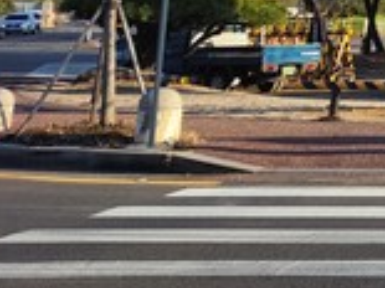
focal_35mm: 93
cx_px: 723
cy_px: -166
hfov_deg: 16.9
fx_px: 1034
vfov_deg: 14.6
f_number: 1.8
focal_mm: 5.23
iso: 25
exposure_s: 1/986
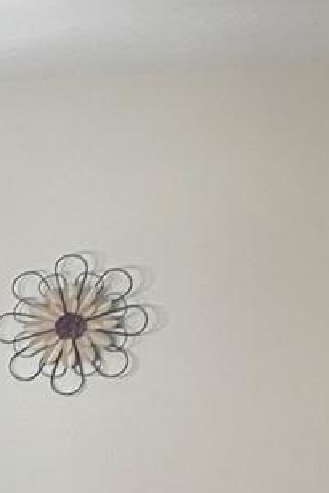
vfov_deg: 13.7
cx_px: -908
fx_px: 1931
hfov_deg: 7.5
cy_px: 744
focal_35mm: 141
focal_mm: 4.25
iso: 160
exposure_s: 1/60
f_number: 1.8
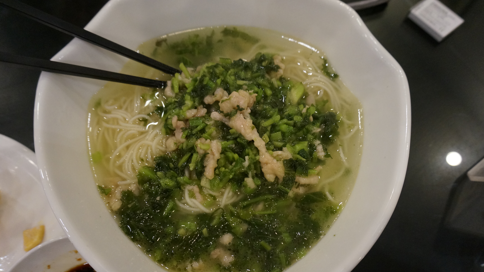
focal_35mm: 26
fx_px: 334
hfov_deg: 71.9
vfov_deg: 44.3
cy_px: 151
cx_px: 241
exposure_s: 1/160
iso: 2000
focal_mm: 16
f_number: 4
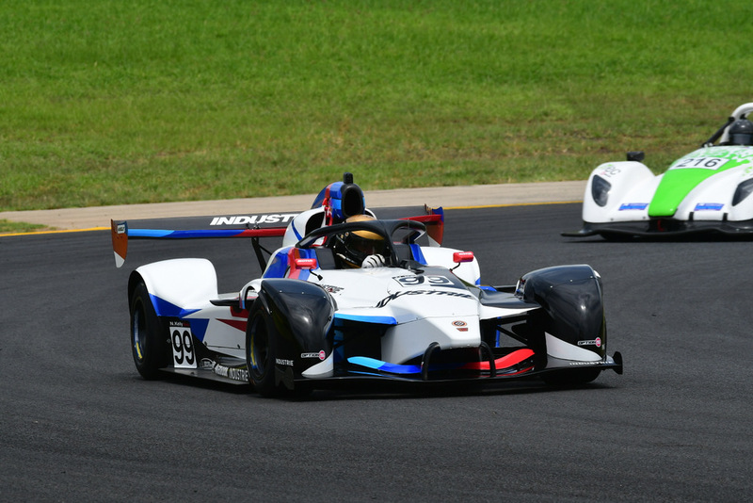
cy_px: 252
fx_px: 9102
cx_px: 376
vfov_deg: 3.2
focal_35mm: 435
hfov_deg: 4.7
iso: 320
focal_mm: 290
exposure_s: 1/640
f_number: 11
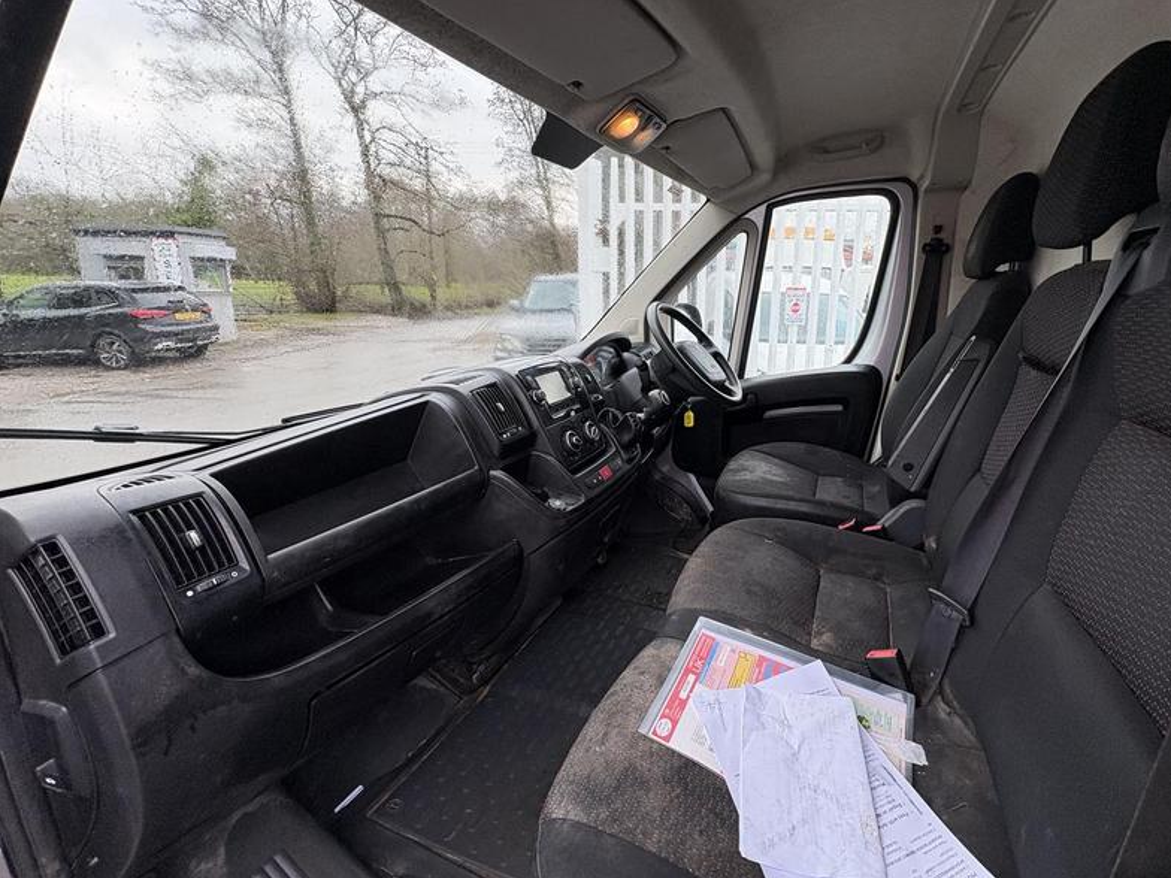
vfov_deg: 78.0
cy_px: 403
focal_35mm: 16
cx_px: 668
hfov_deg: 93.9
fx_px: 541
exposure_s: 1/99
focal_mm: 2.22
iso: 125
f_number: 2.2
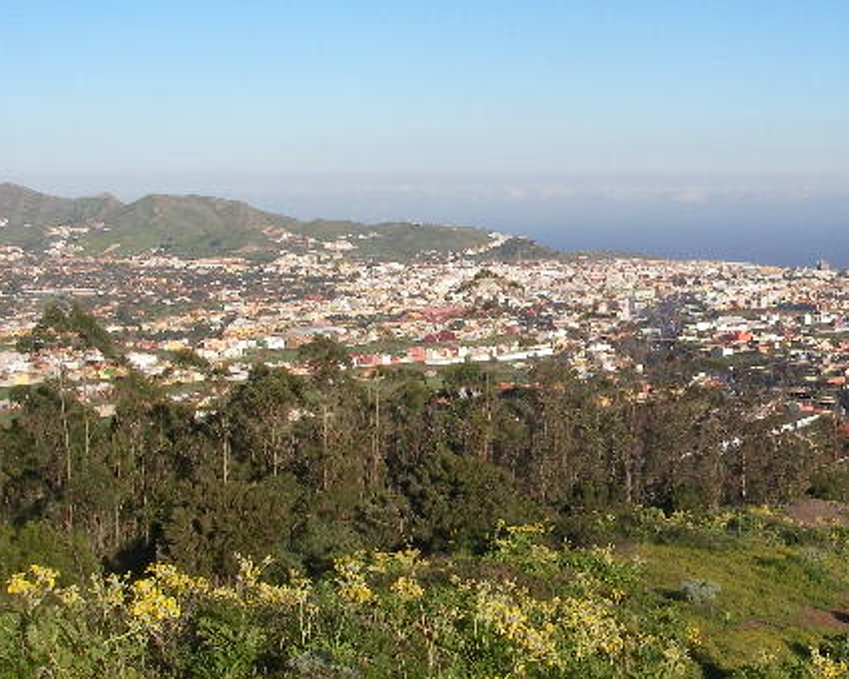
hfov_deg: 33.0
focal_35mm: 56
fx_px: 1407
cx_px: 617
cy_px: 345
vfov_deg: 27.1
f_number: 6.6
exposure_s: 1/288
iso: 50
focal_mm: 6.3
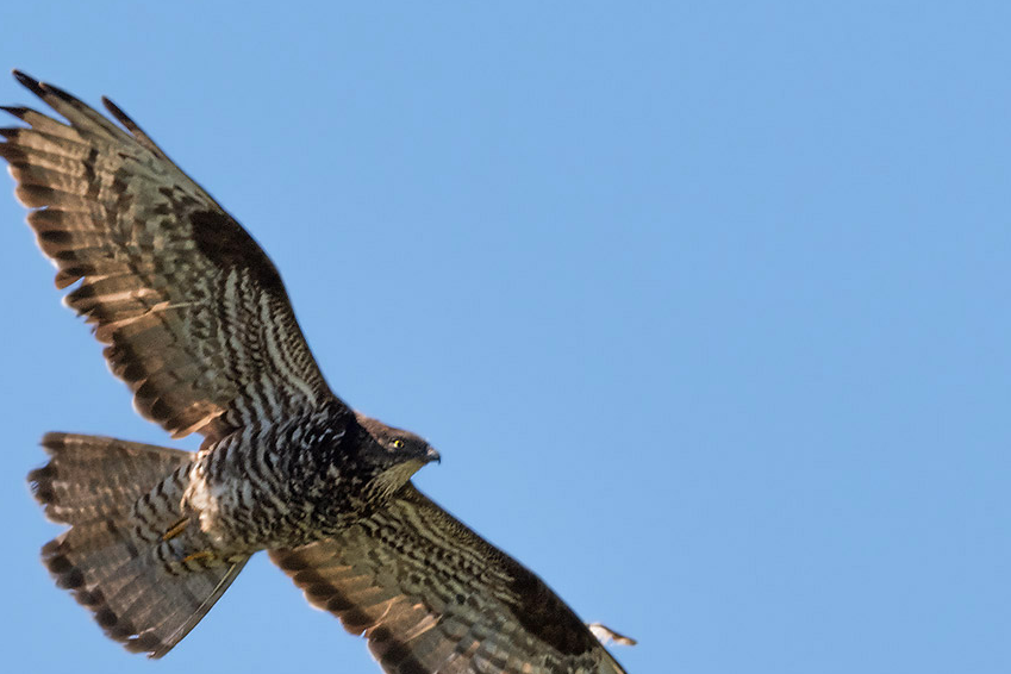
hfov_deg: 1.4
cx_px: 485
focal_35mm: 1484
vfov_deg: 0.9
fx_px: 41672
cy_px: 455
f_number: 6.3
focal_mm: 600
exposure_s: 1/2000
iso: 560
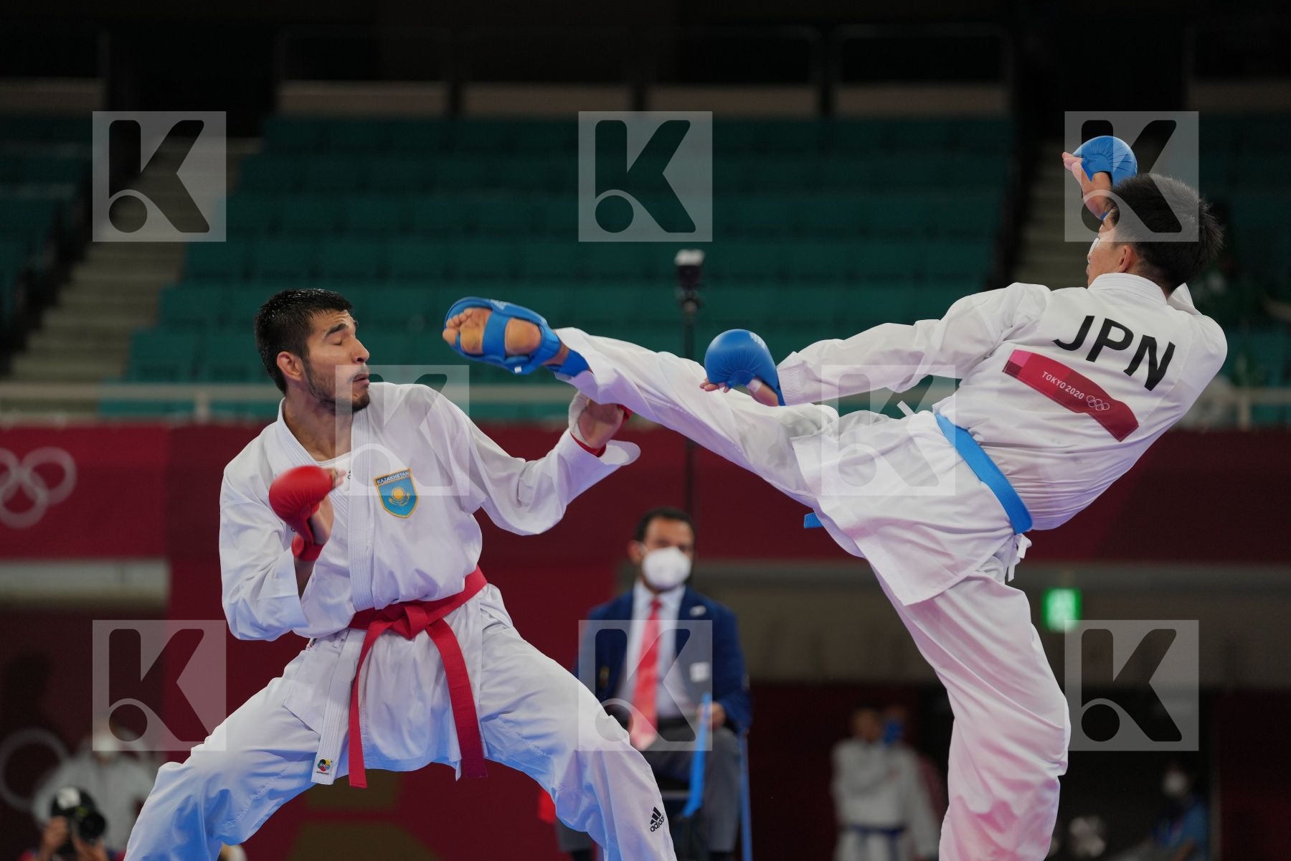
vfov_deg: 7.8
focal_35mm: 176
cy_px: 430
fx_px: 6311
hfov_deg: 11.7
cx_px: 646
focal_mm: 176
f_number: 2.8
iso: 500
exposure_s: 1/1000
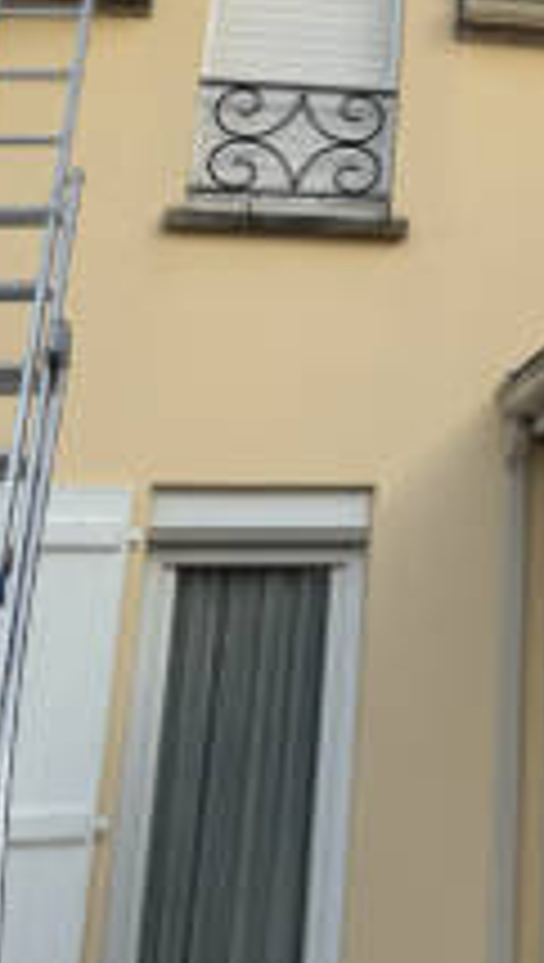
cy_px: -40
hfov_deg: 18.6
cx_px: 677
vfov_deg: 31.3
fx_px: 1558
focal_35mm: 61
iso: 80
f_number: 1.8
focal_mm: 6.8
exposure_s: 1/2445
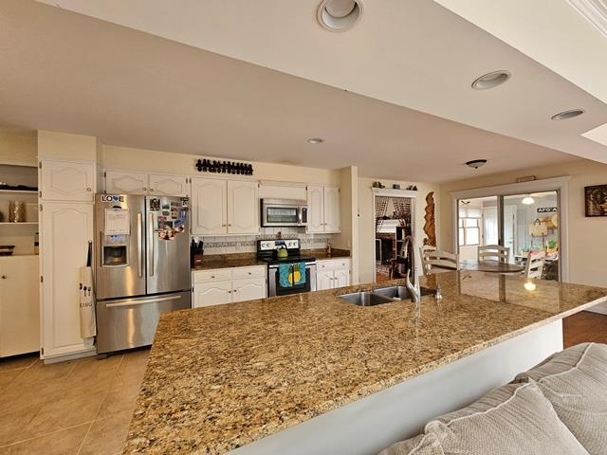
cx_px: 304
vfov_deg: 89.9
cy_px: 228
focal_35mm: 13
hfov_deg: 106.2
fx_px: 228
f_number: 2.2
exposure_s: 1/60
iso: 250
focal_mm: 2.2
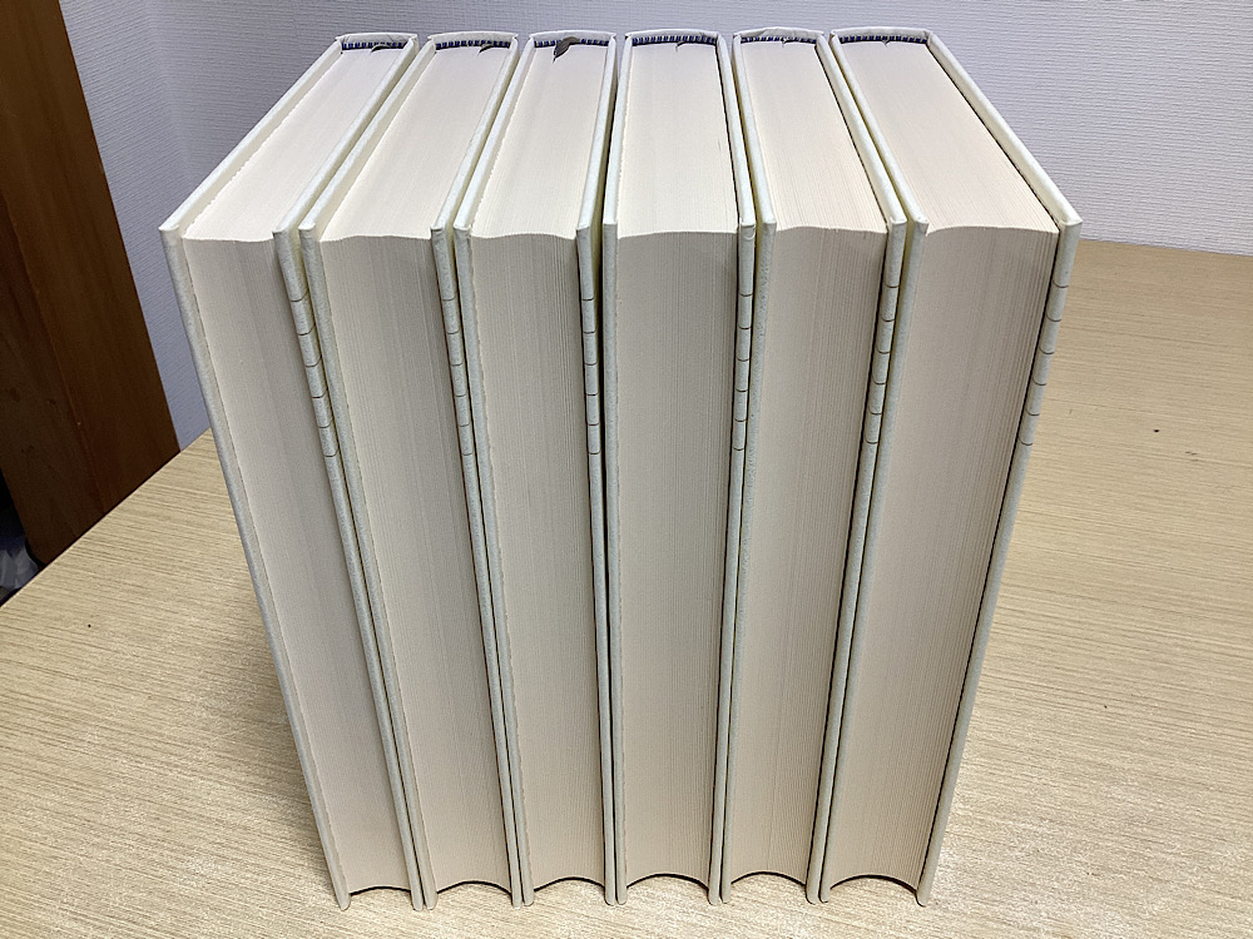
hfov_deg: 58.4
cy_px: 470
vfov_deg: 45.4
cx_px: 626
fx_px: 1122
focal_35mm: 31
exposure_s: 1/50
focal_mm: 3.3
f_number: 2.4
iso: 64
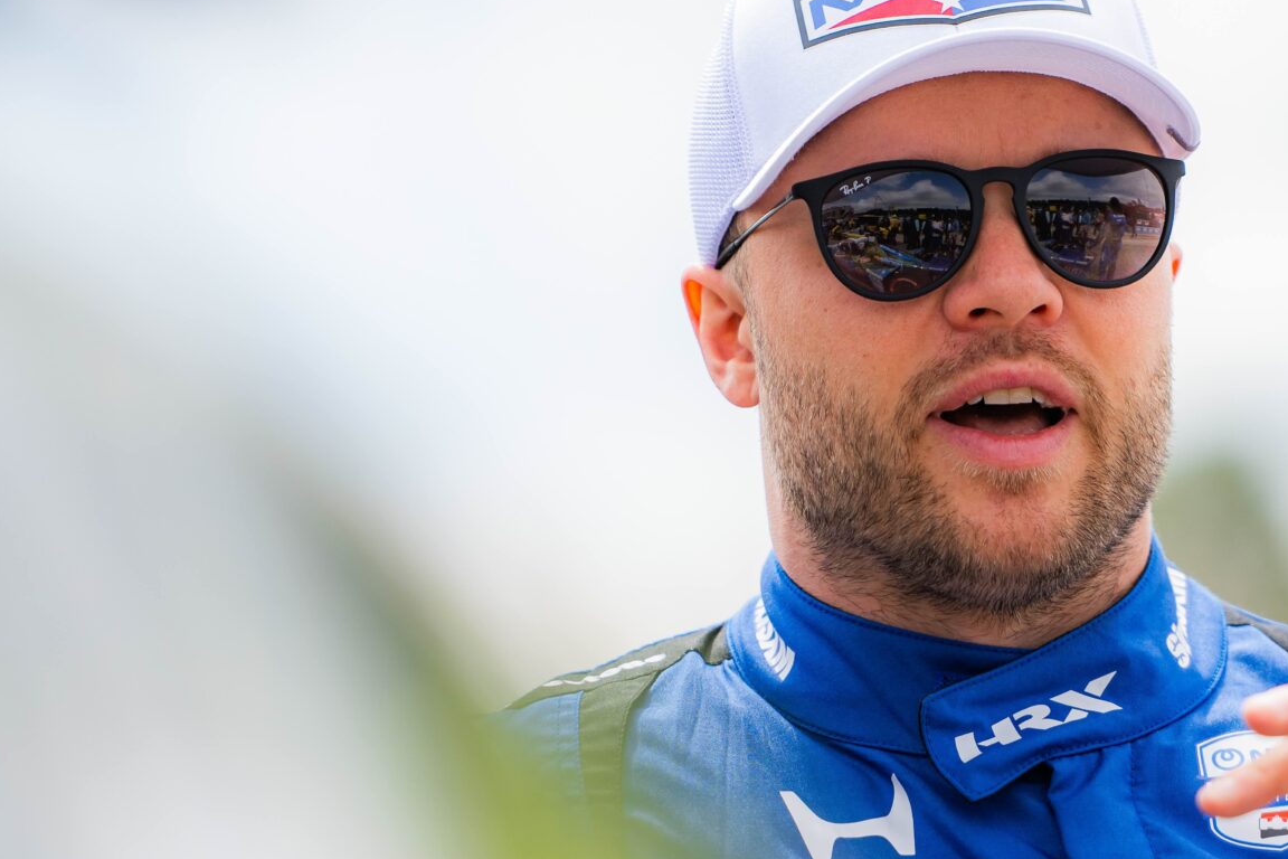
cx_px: 854
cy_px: 571
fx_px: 13916
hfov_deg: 5.3
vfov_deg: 3.5
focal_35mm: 389
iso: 160
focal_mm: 175
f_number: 2.8
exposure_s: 1/1600
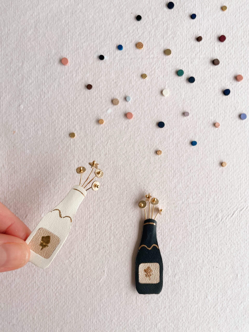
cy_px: 166
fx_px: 249
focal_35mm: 26
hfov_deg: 53.1
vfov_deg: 67.3
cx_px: 124
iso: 32
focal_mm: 4.2
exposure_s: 1/174
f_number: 1.6
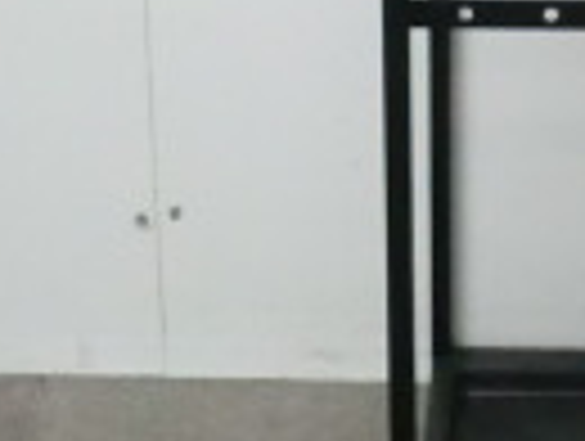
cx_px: 504
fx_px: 3166
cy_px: -207
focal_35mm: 187
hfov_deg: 10.5
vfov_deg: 7.8
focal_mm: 6.9
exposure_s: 1/60
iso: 800
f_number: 3.9
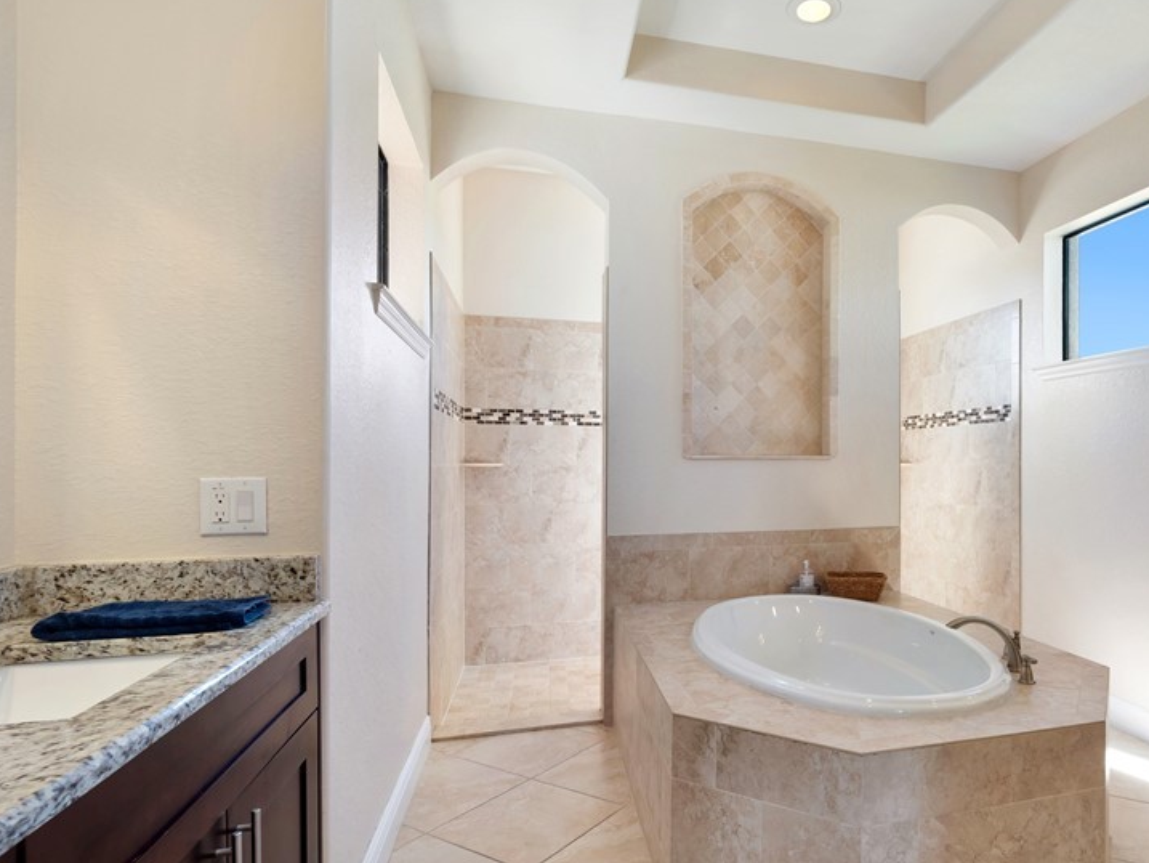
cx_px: 758
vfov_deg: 65.7
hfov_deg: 79.3
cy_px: 491
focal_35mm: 20
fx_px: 664
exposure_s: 1/20
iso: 200
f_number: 7.1
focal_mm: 7
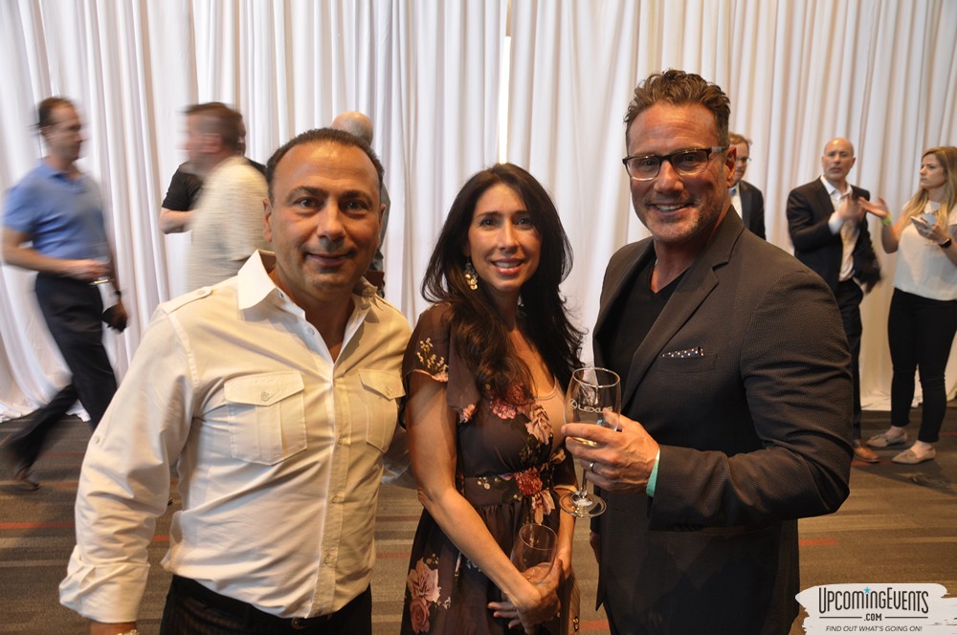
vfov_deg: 41.6
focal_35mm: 32
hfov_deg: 59.6
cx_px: 478
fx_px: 836
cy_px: 318
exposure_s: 1/15
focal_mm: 21
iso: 400
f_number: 5
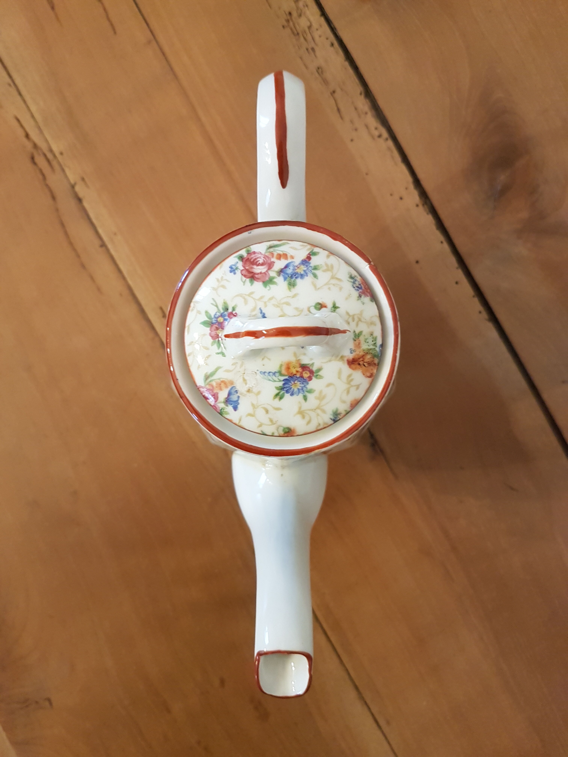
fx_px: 569
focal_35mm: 26
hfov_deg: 53.1
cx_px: 284
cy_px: 378
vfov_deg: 67.3
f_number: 1.7
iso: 200
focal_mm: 4.2
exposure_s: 1/25
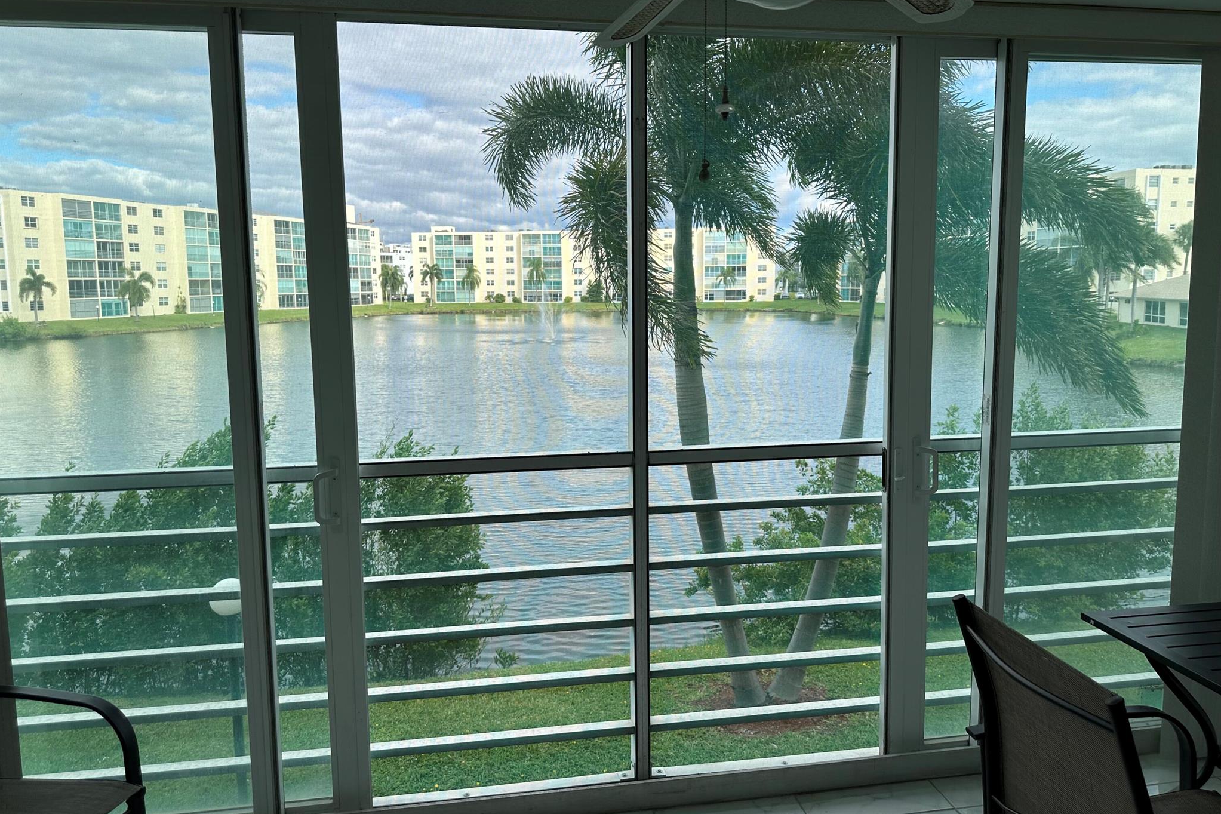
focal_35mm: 25
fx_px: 848
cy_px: 379
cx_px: 610
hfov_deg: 71.5
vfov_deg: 51.2
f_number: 1.78
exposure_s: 1/1639
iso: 80
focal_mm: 6.86
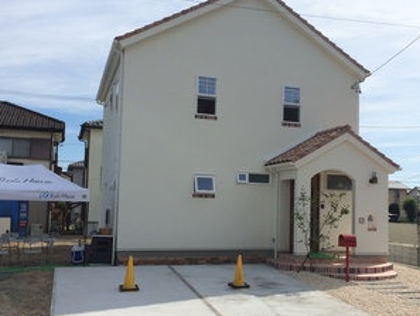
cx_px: 235
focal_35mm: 39
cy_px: 174
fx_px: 473
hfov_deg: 47.7
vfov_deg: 36.8
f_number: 2.2
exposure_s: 1/3165
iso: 32
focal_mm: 4.15
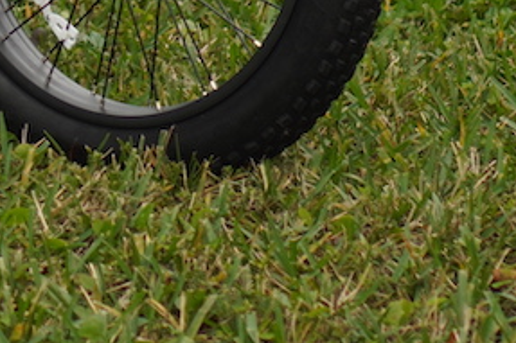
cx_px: -410
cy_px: -400
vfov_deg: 5.2
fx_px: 3673
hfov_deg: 7.8
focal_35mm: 256
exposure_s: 1/640
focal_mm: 35
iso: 100
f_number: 1.8
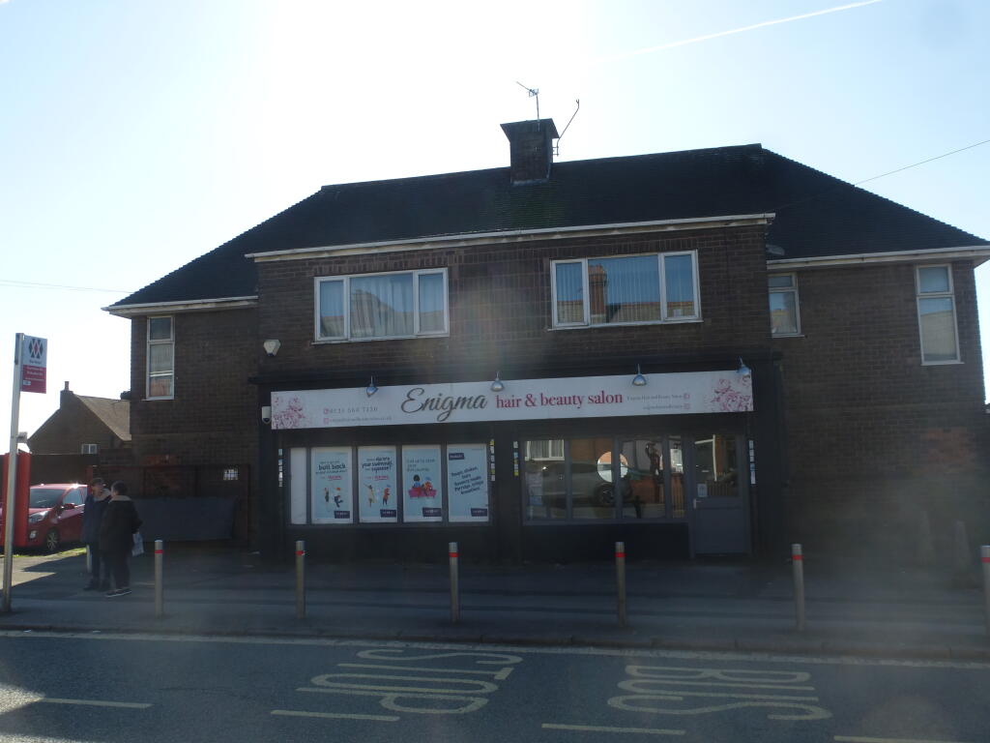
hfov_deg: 60.0
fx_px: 858
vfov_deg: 46.8
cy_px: 372
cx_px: 495
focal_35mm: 30
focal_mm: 5.4
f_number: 4
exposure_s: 1/500
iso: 100
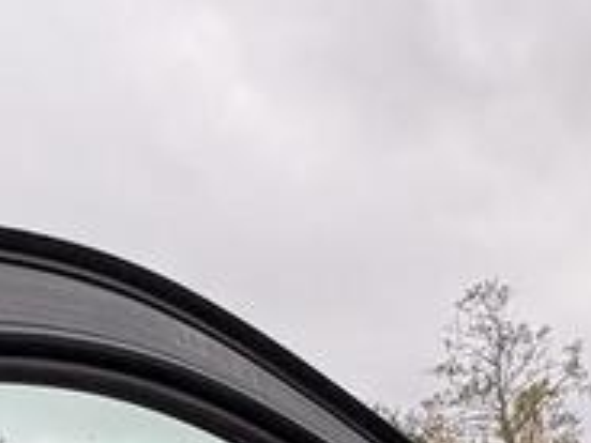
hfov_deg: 28.6
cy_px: 966
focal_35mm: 68
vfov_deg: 15.5
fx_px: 1161
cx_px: 305
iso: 40
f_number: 2.2
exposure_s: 1/99
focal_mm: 2.22
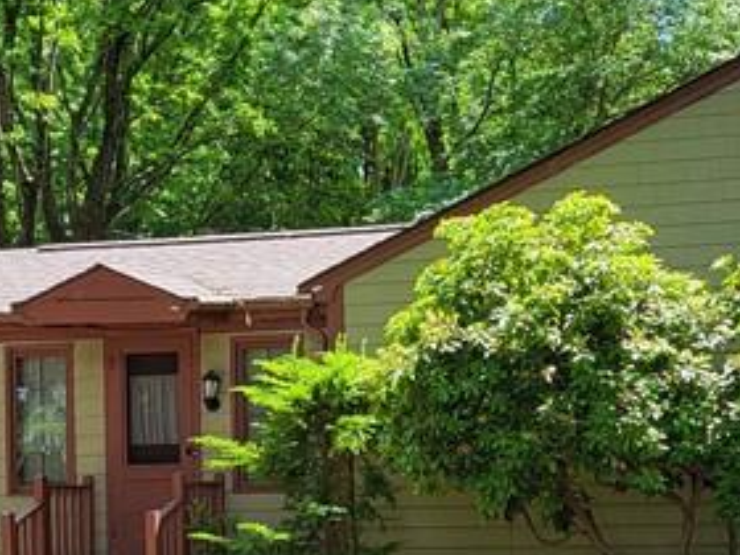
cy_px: 497
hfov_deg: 20.6
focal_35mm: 95
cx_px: 489
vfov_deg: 15.4
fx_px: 2031
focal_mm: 5.4
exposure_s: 1/477
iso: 40
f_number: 1.8
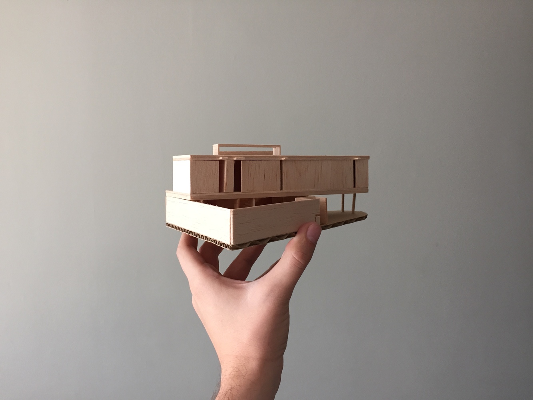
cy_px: 200
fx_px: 447
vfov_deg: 48.2
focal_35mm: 29
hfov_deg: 61.7
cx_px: 266
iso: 40
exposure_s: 1/30
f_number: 2.2
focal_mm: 4.15
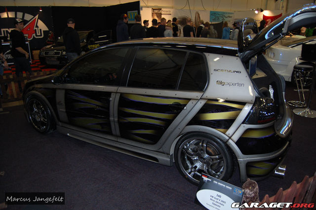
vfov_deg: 47.9
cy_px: 105
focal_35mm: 27
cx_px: 158
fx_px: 237
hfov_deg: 67.4
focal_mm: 18
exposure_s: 1/60
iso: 400
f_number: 3.5
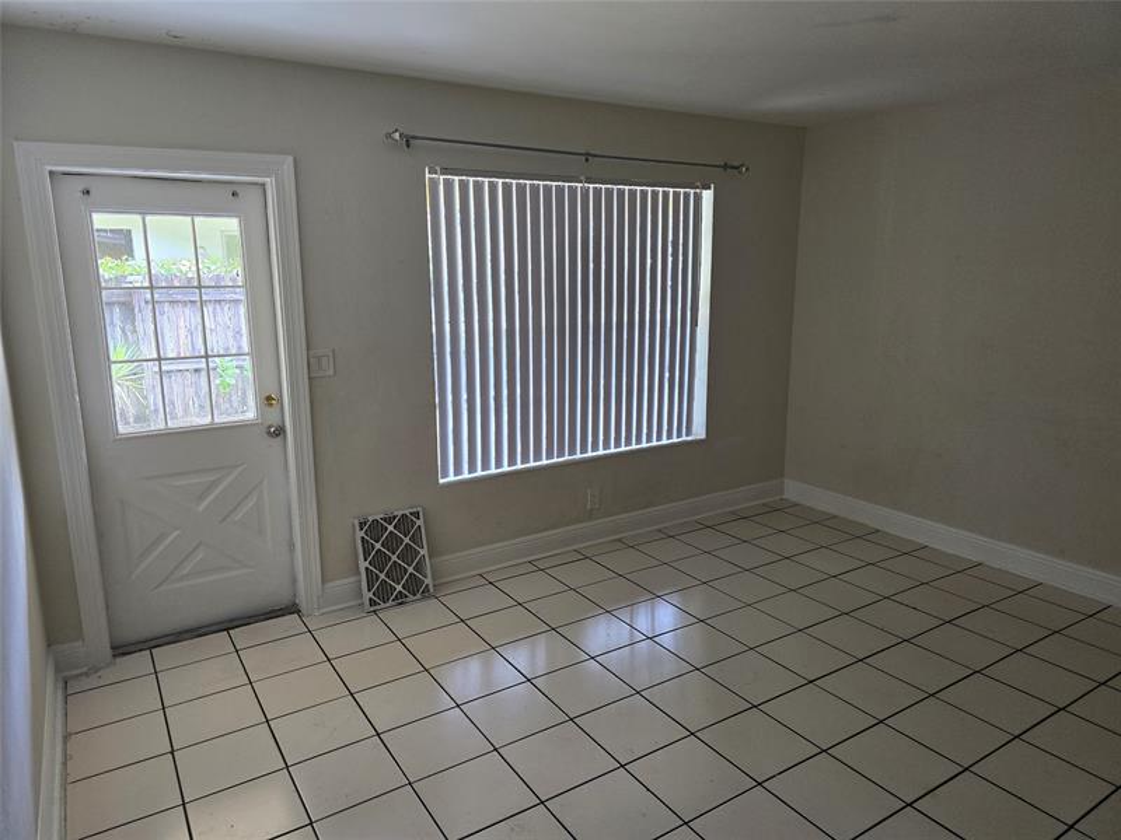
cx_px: 560
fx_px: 745
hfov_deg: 73.9
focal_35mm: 23
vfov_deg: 58.9
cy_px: 420
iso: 200
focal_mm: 6.3
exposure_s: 1/180
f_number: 1.7
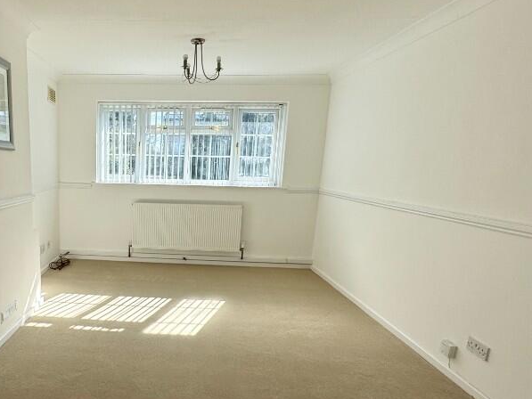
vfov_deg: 56.5
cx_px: 148
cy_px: 232
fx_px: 369
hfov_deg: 68.0
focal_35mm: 24
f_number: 2.2
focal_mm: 2.22
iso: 40
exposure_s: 1/495
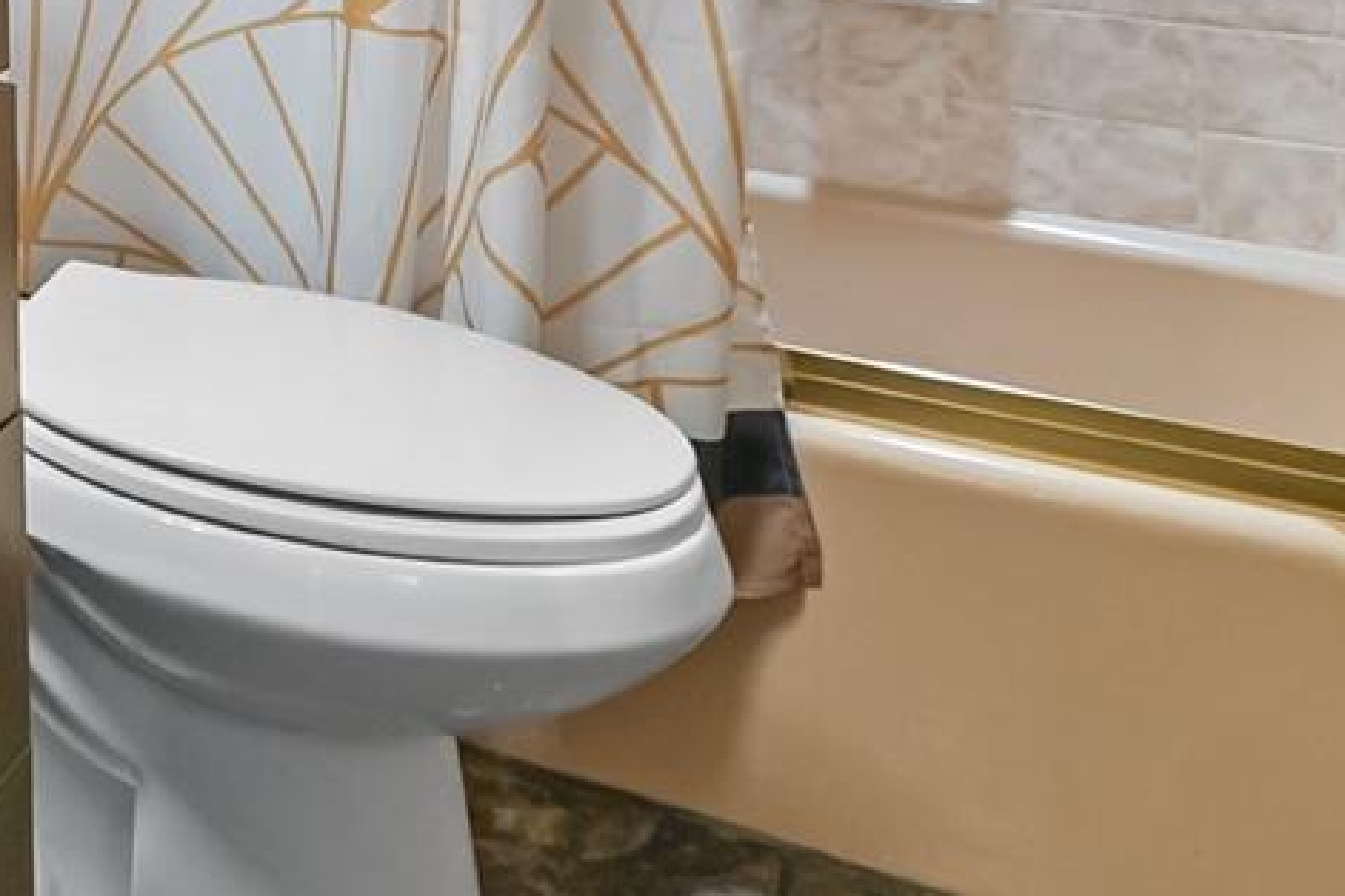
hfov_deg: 31.1
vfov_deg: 22.3
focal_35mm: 51
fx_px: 1905
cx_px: -360
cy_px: -414
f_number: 4
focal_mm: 10
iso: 1000
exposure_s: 1/30
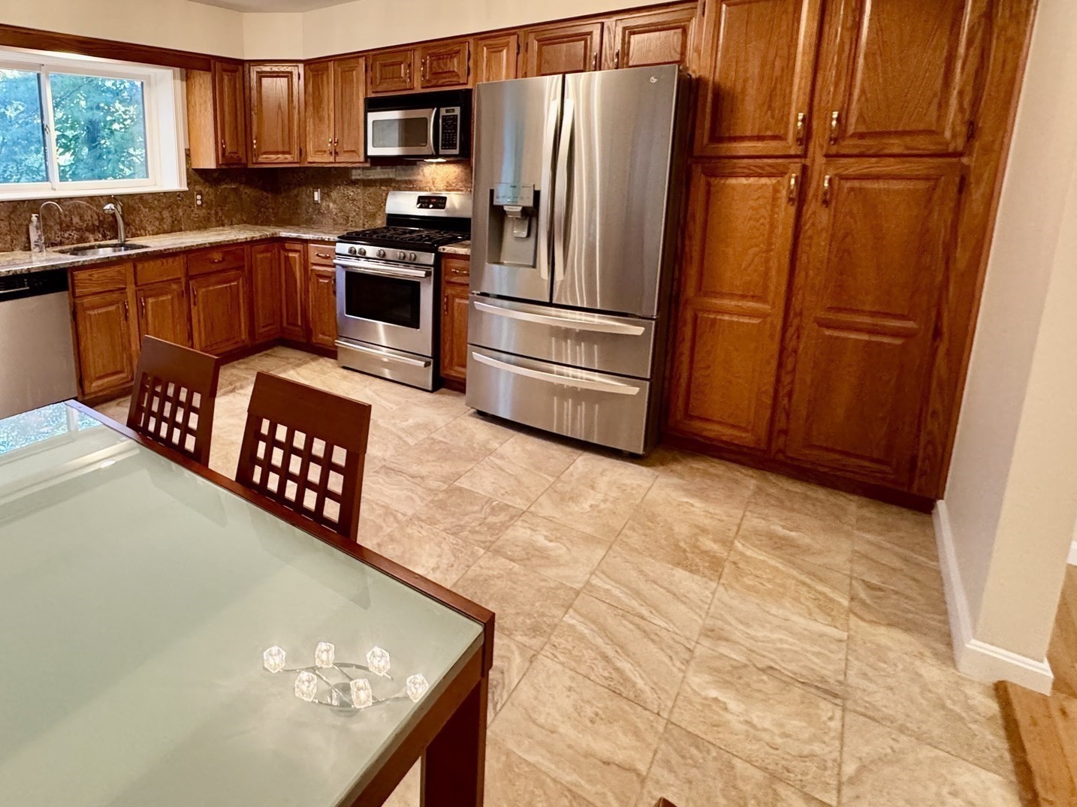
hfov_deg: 78.2
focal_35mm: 20
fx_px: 622
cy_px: 276
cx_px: 330
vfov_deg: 64.4
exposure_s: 1/60
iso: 500
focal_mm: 2.22
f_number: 2.2
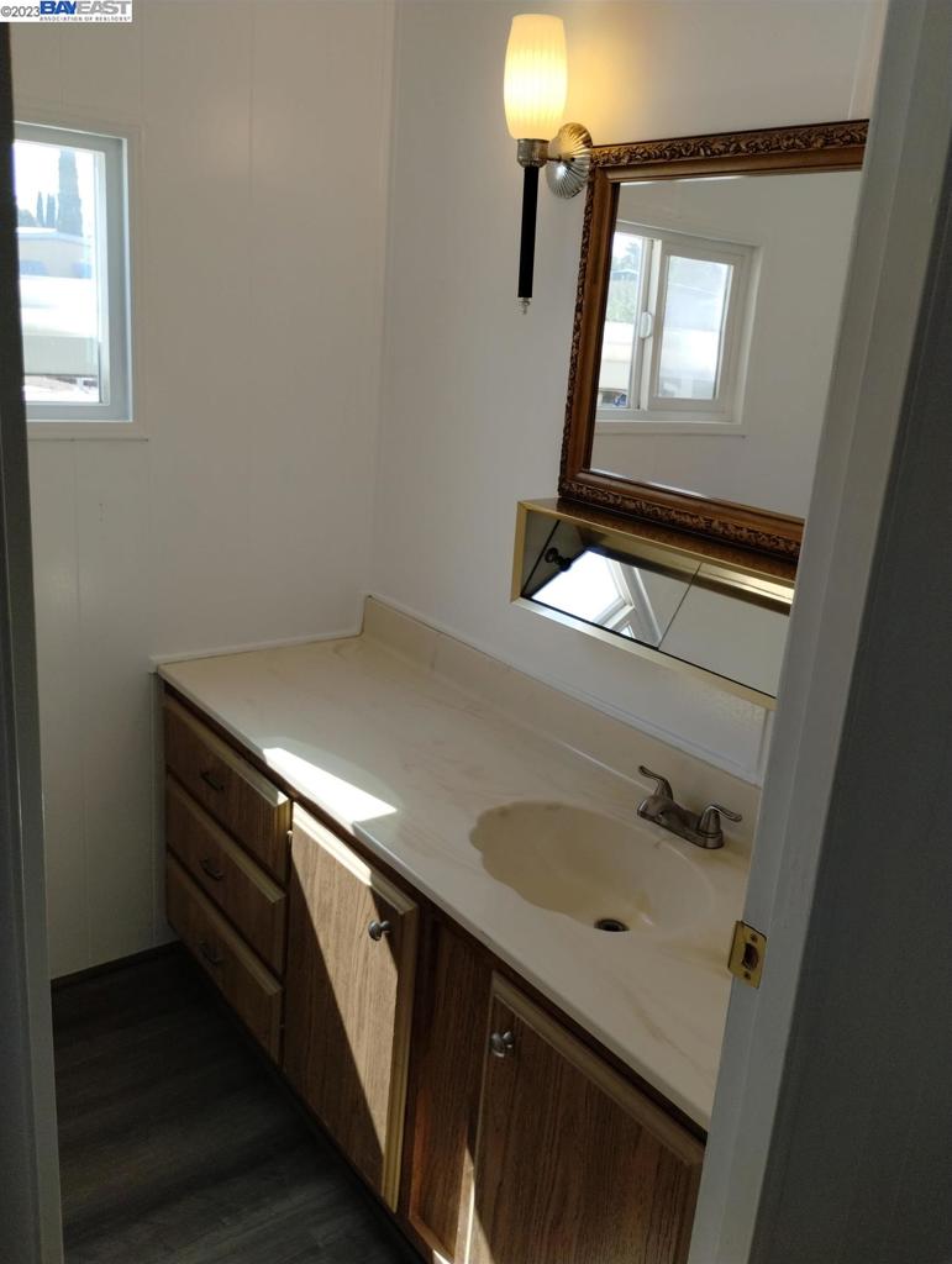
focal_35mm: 28
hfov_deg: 49.9
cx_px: 476
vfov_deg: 63.4
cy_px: 632
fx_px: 1024
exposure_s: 1/120
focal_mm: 4.27
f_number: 1.8
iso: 104
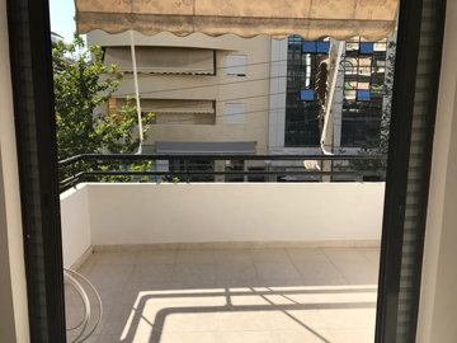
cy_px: 172
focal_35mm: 28
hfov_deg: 63.4
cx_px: 228
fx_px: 370
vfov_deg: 49.7
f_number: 1.8
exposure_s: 1/2037
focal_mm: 3.99
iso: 20
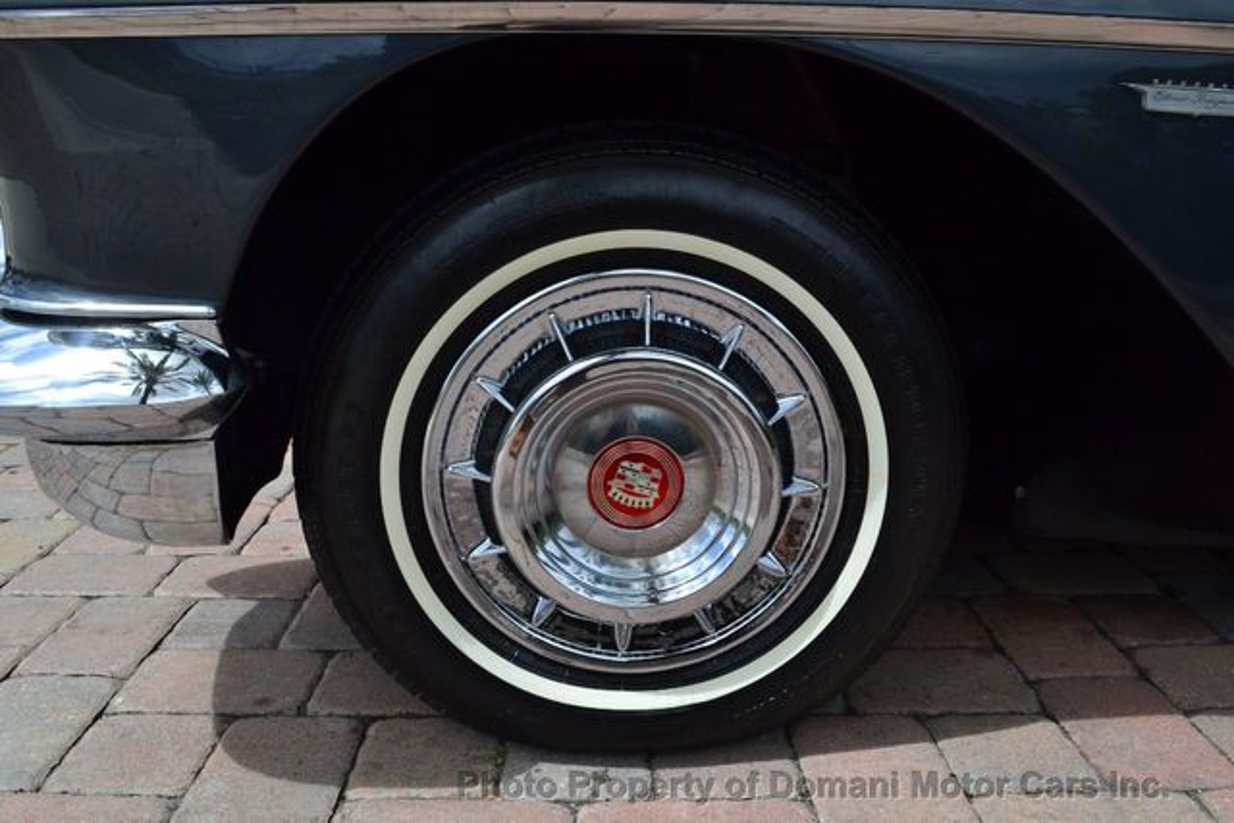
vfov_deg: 43.6
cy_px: 412
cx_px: 617
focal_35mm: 30
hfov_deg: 61.9
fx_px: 1029
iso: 400
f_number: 11
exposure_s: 1/500
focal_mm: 20
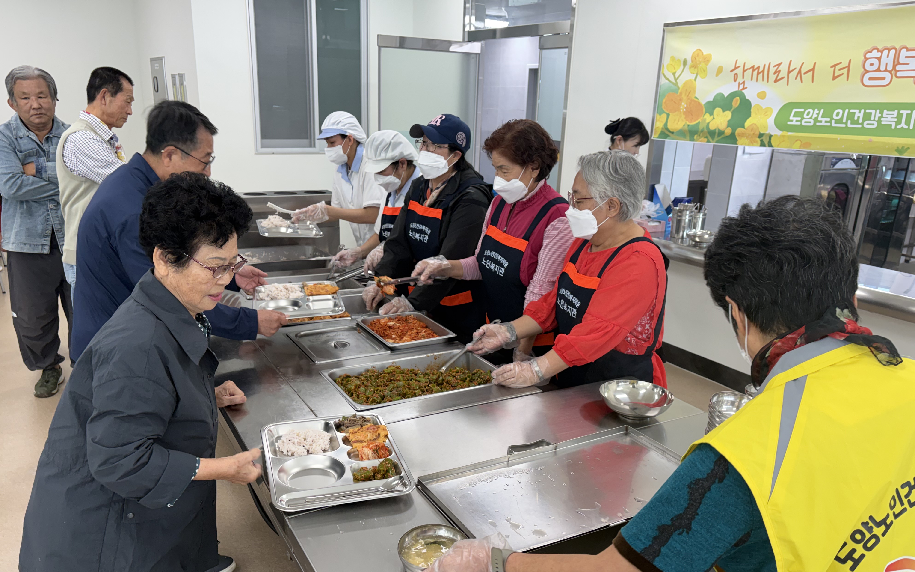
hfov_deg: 66.5
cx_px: 453
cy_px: 336
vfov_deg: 44.4
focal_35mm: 28
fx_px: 698
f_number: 1.6
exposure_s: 1/120
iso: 80
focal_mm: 5.96
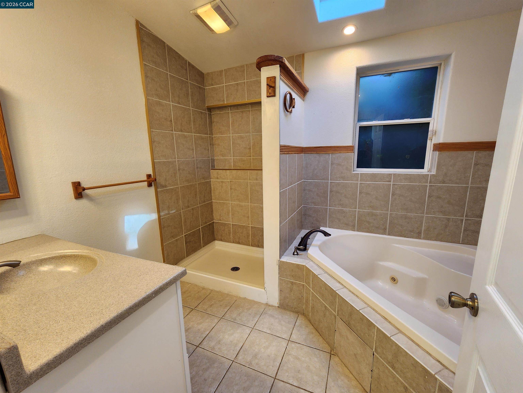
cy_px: 196
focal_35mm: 13
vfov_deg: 89.9
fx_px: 196
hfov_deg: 106.2
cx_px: 262
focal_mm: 2.2
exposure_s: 1/60
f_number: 2.2
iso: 100
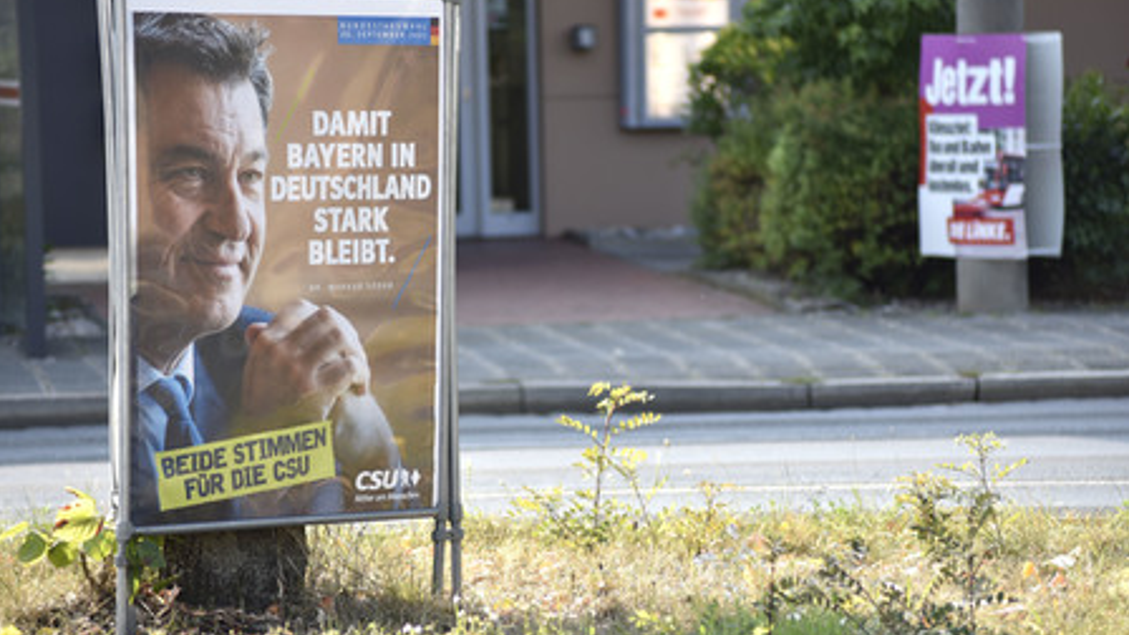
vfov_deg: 7.0
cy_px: 300
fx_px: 5209
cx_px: 563
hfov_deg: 12.4
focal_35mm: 174
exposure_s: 1/640
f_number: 4.5
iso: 320
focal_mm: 165
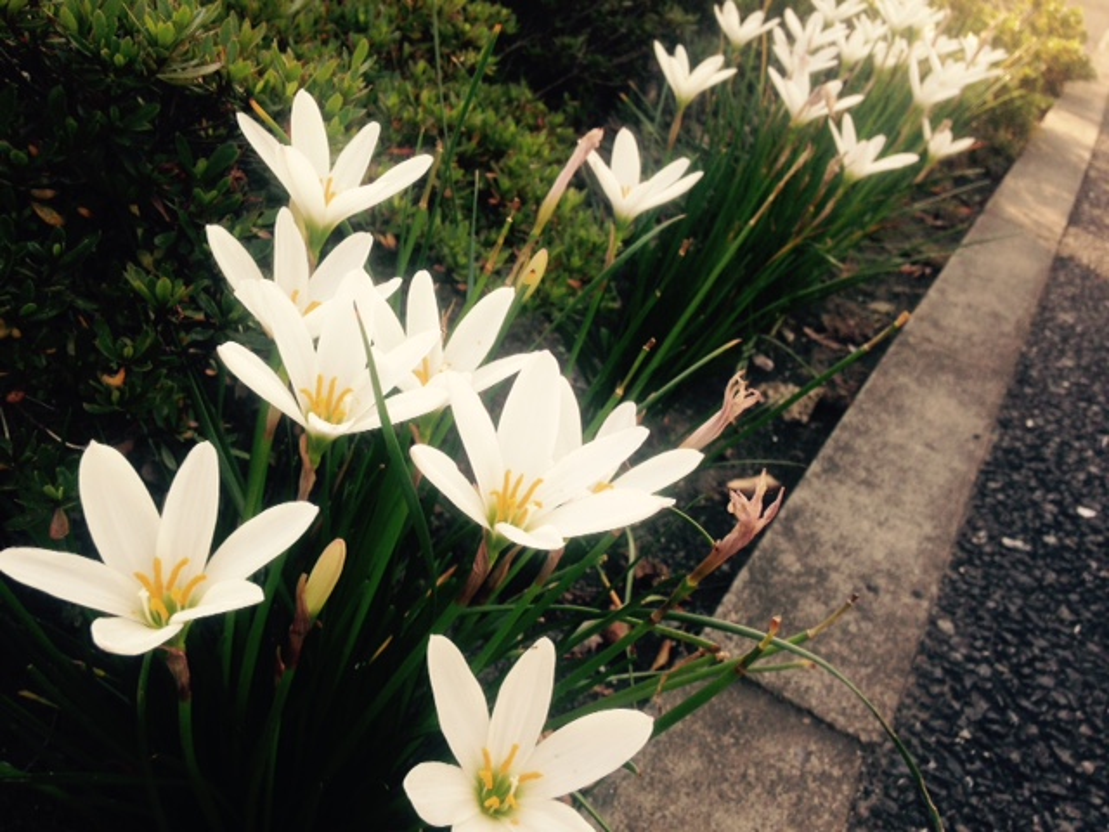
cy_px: 416
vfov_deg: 42.9
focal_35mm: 33
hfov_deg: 55.4
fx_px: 1057
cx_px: 554
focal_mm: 4.12
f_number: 2.4
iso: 50
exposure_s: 1/423
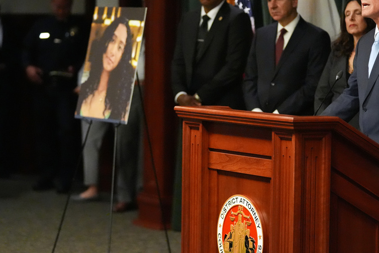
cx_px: 223
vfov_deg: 9.3
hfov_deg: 13.9
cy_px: 102
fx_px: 1557
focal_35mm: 148
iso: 10000
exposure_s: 1/1000
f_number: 2.8
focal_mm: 109
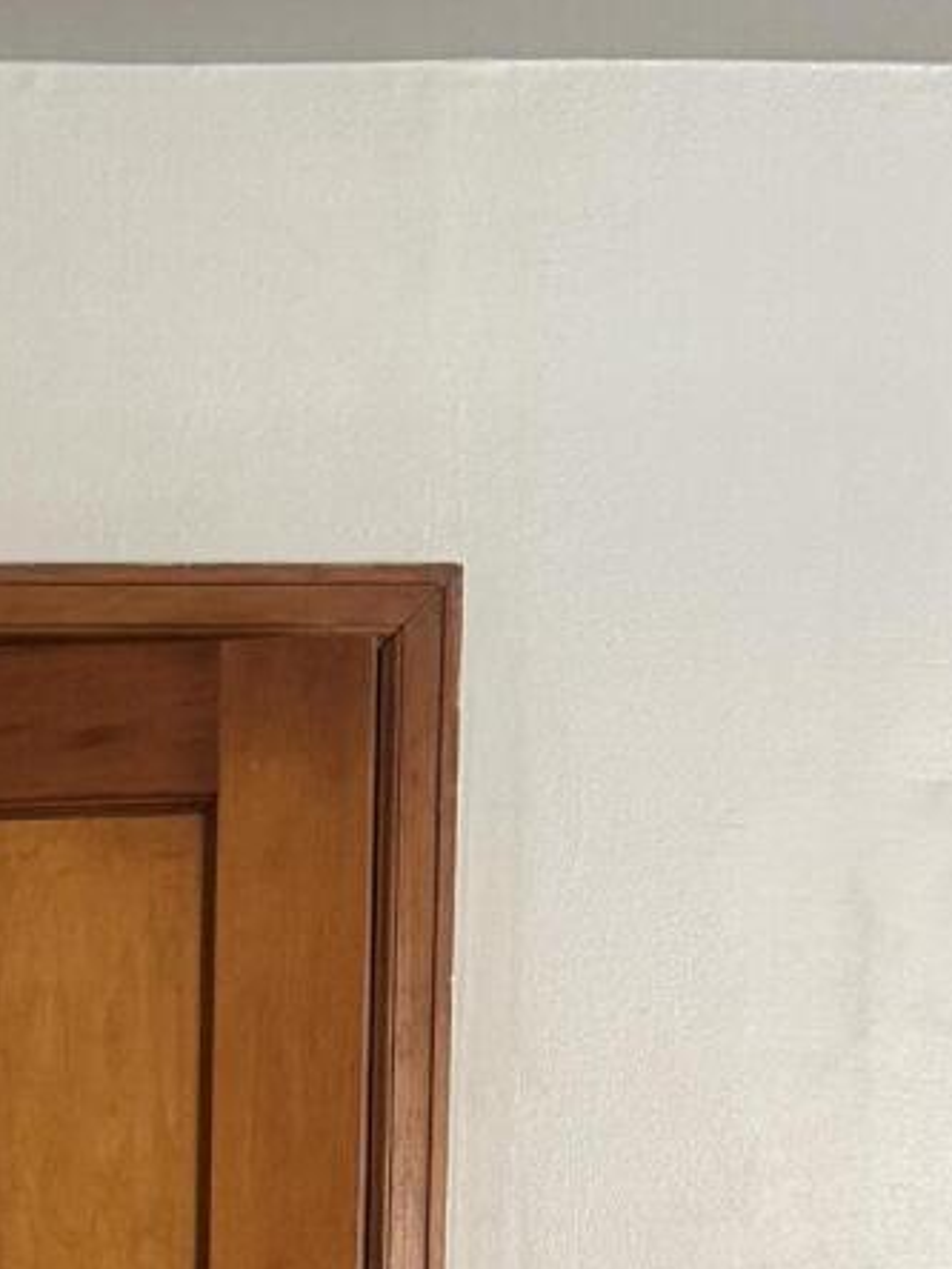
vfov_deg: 16.6
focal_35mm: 108
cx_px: -132
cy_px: 1895
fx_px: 3960
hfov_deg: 13.4
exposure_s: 1/60
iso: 250
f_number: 1.78
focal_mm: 6.76
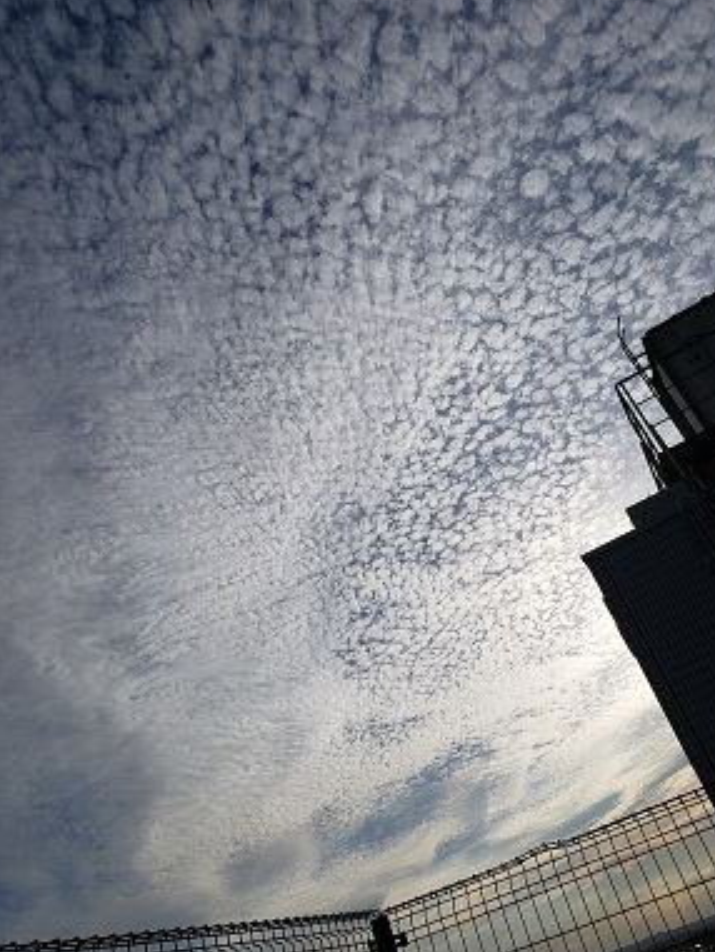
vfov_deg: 65.3
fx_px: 743
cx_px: 364
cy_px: 475
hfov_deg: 51.4
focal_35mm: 27
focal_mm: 4.3
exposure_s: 1/7638
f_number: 2.4
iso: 50
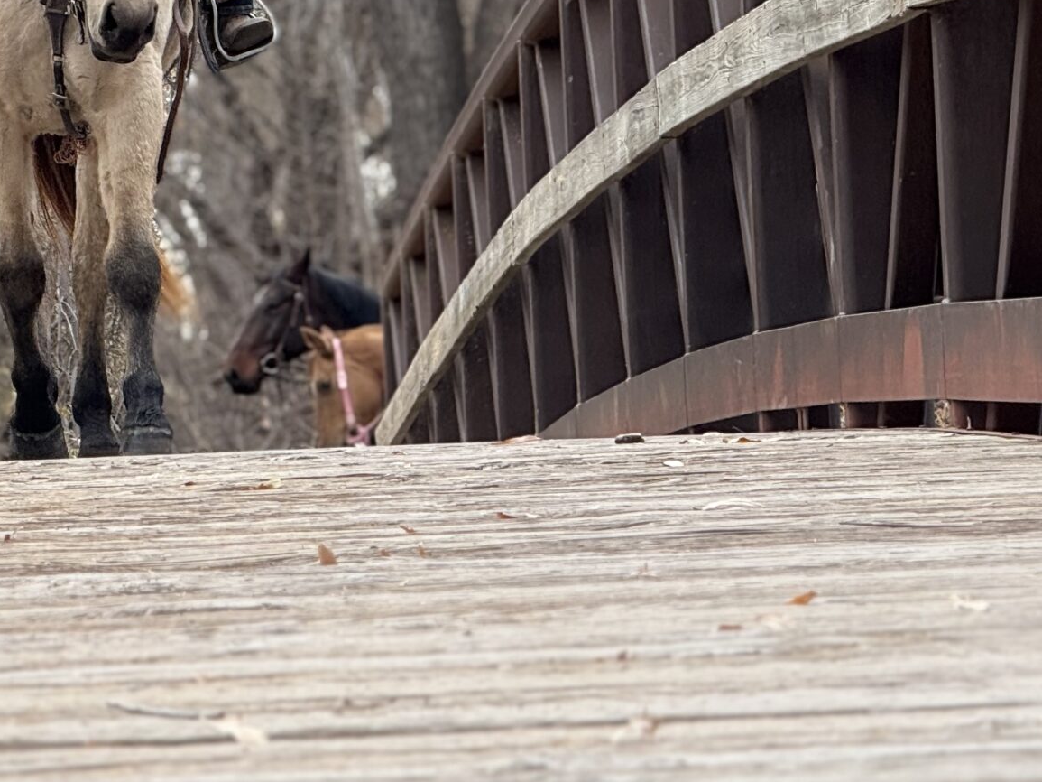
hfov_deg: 7.4
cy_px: -25
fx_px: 8006
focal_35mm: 266
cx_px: -5
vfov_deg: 5.6
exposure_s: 1/301
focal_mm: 15.66
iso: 64
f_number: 2.8
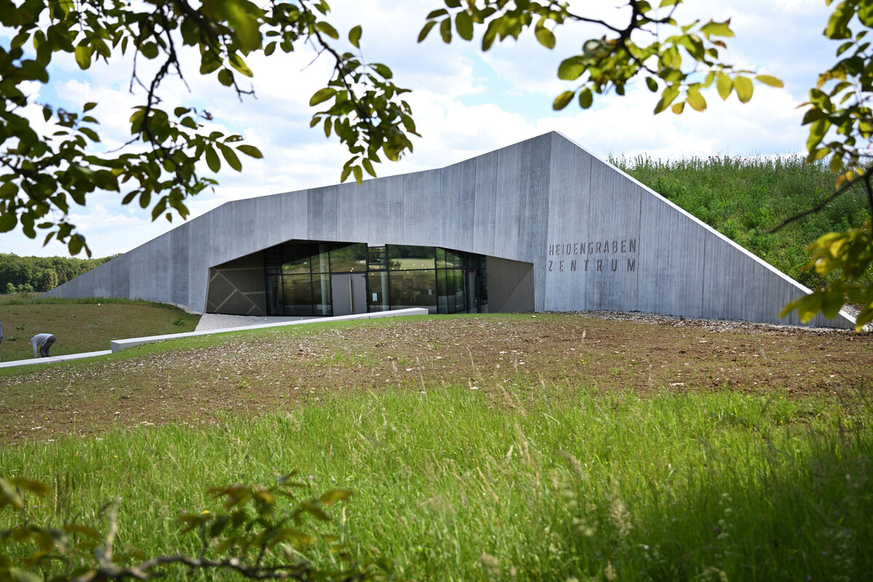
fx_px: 752
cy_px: 291
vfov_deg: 42.3
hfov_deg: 60.3
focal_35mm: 31
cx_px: 436
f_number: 3.2
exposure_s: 1/4000
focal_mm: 31
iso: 500
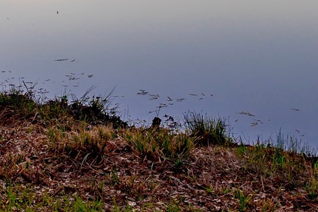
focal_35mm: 111
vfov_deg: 11.4
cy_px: -177
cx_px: 17
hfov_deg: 18.1
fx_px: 980
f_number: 9
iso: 100
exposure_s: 8
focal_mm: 24
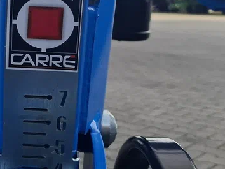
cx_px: -8
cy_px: 8
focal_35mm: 78
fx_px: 507
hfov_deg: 23.8
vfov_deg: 18.5
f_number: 1.8
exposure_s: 1/763
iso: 50
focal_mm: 5.54
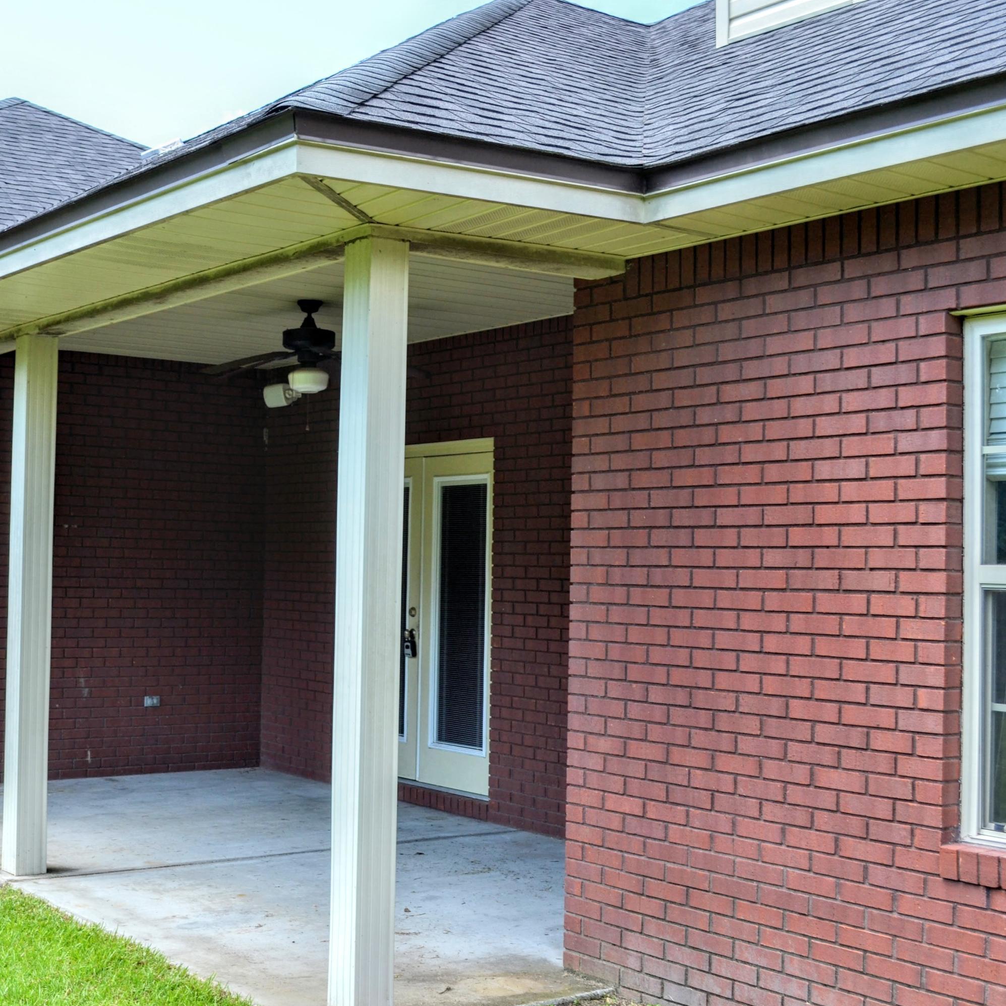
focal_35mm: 46
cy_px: 503
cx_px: 305
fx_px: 1512
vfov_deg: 36.8
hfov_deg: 36.3
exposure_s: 1/125
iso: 110
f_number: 5.6
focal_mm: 24
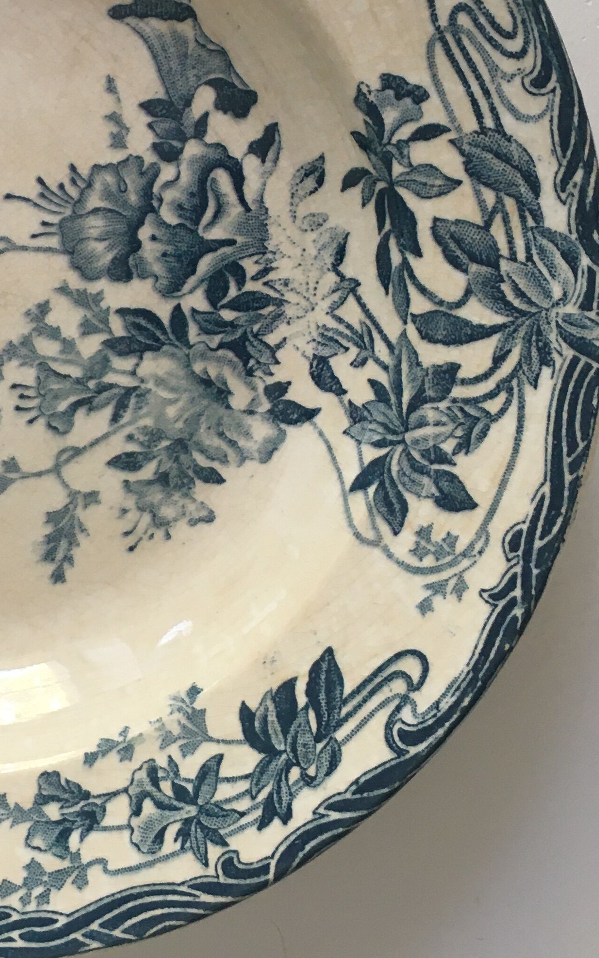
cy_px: 326
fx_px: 1593
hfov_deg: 20.8
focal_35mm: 61
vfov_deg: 33.2
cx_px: 55
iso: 80
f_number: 2.2
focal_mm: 4.15
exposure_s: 1/33
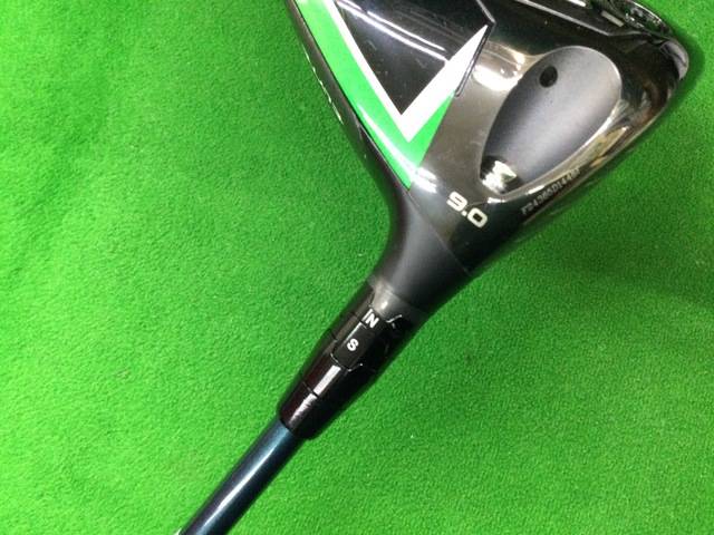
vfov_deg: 45.4
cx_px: 357
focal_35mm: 31
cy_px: 268
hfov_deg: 58.4
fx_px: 639
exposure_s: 1/30
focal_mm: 3.3
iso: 200
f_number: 2.4
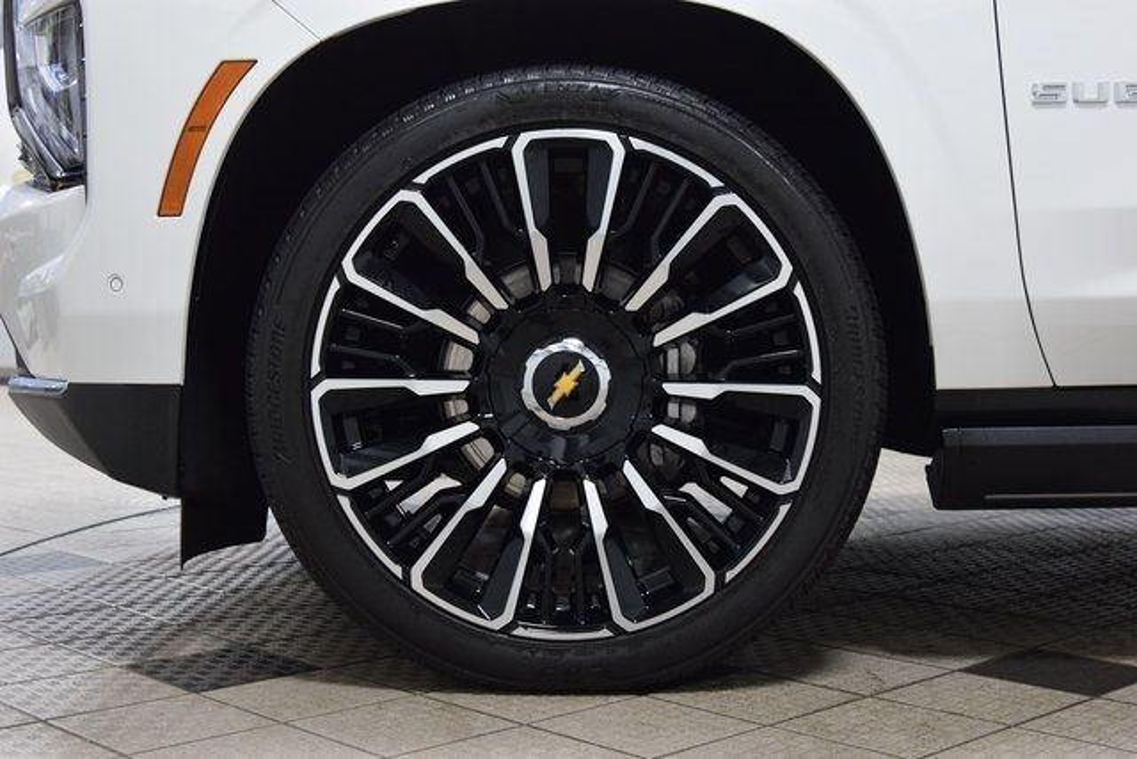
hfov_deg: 41.1
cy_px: 380
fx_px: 1516
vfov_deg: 28.1
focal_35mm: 48
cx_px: 568
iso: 1600
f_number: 5
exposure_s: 1/60
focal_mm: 32
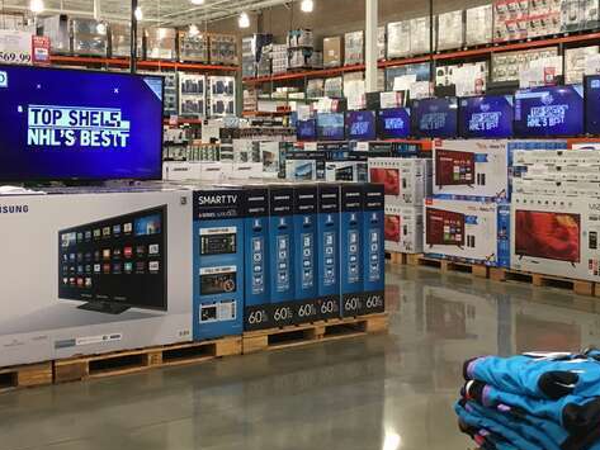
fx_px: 850
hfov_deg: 38.9
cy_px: 167
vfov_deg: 29.6
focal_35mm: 49
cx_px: 303
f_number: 2.2
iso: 64
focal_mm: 4.15
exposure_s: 1/30
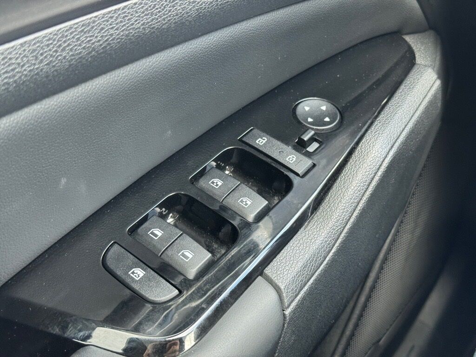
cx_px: 238
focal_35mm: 48
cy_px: 178
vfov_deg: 30.3
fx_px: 660
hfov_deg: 39.7
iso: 250
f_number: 1.78
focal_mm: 6.76
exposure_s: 1/60
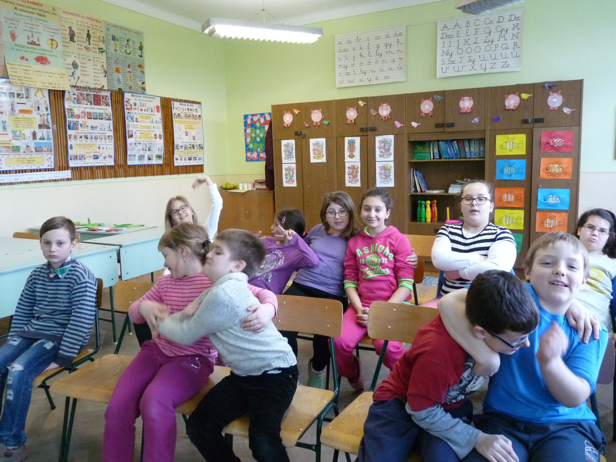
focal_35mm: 27
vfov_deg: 51.4
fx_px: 480
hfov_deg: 65.3
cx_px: 308
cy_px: 231
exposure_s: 1/60
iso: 640
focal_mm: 4.8
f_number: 2.8
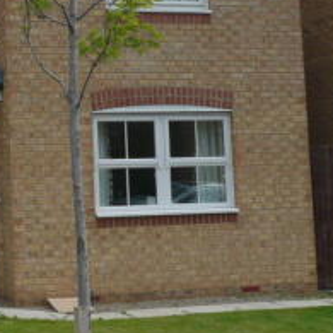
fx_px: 805
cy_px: 88
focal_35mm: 74
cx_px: -45
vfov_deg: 23.2
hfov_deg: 21.9
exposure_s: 1/1000
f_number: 3.3
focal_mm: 4.6
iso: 100
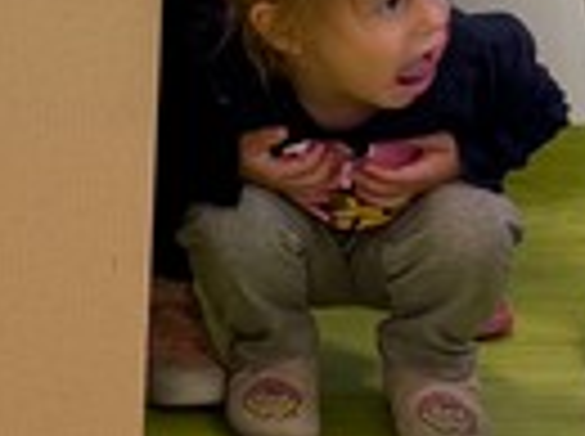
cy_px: -346
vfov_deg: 9.5
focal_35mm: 148
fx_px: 2497
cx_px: -225
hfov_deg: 12.8
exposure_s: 1/121
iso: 64
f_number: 1.78
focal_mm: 6.76
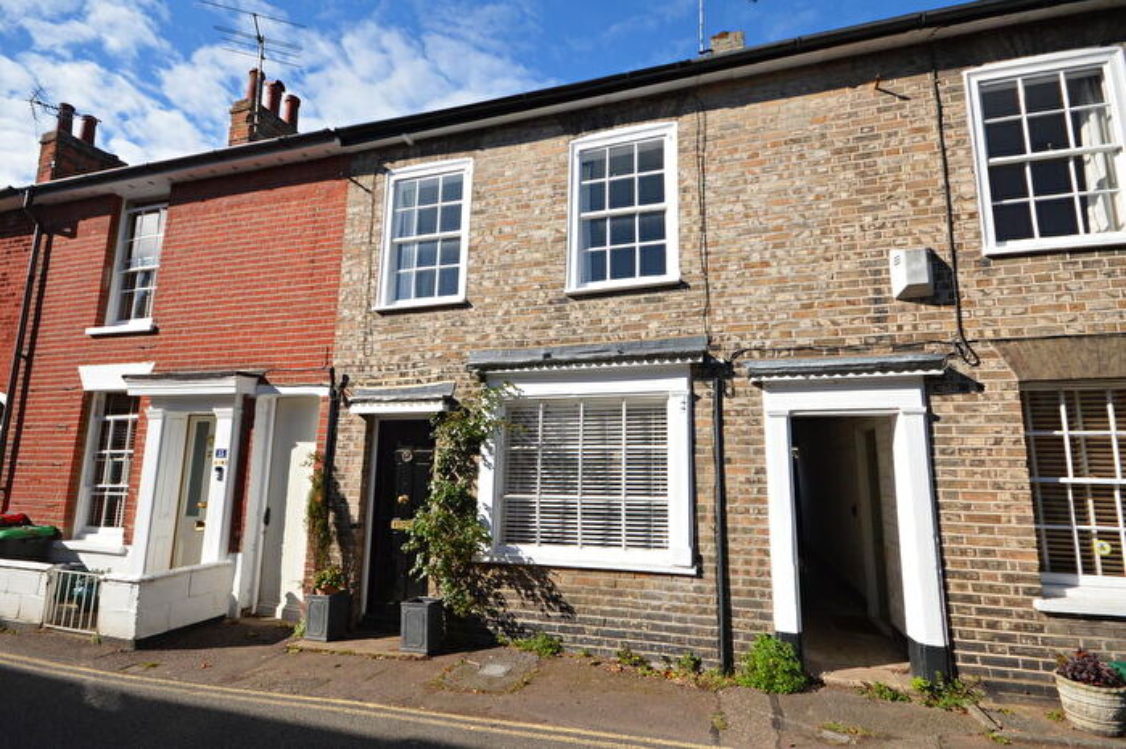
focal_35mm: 18
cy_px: 374
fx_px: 563
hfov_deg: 90.0
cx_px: 563
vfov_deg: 67.3
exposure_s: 1/200
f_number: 10
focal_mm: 12
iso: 100
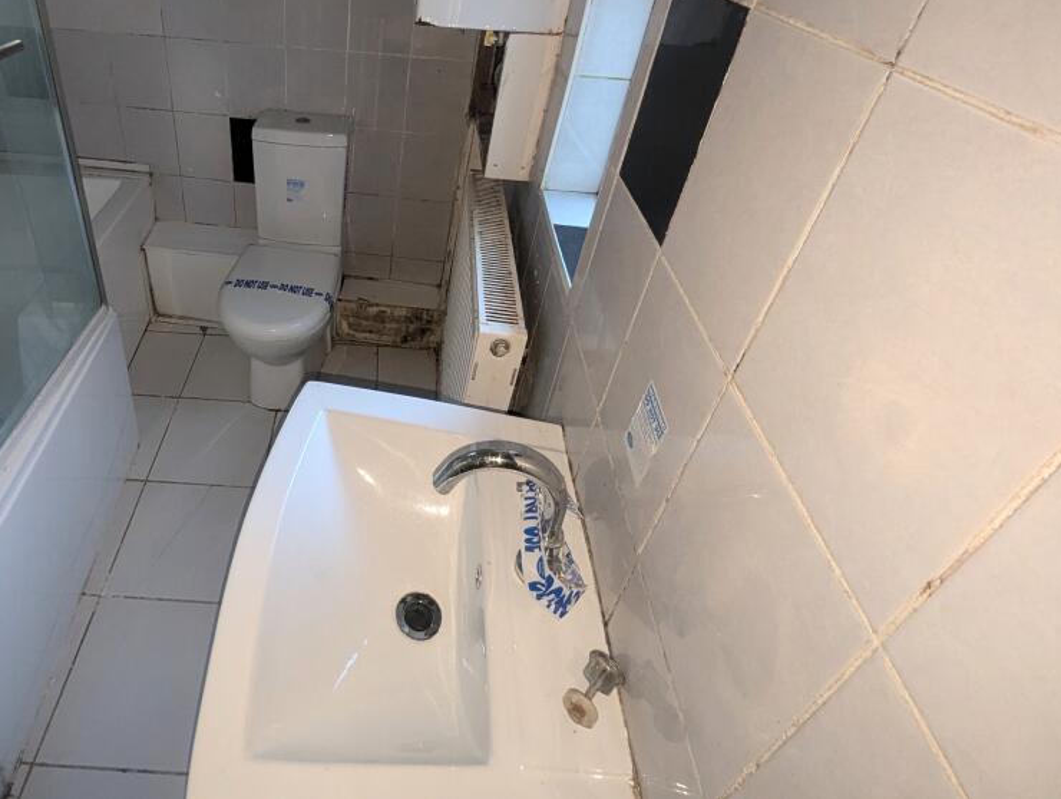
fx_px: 552
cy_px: 247
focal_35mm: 18
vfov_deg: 69.1
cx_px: 356
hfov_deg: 84.7
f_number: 2.2
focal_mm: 1.95
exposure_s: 1/32
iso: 365
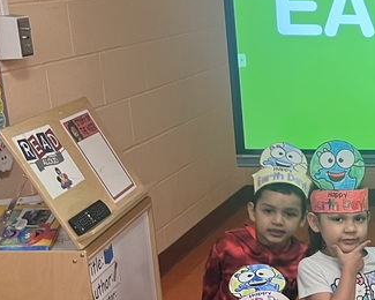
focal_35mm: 80
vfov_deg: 18.9
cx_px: 511
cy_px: 264
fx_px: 888
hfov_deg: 21.2
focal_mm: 5.1
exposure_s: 1/60
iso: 200
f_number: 1.6
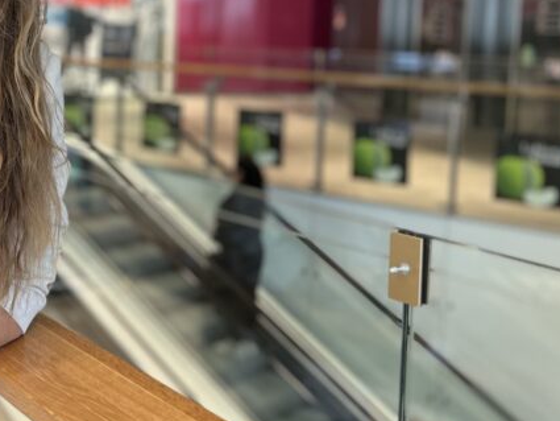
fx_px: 922
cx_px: 70
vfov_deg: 25.2
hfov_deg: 32.3
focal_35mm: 57
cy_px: 73
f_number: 1.6
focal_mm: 5.1
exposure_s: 1/100
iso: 125
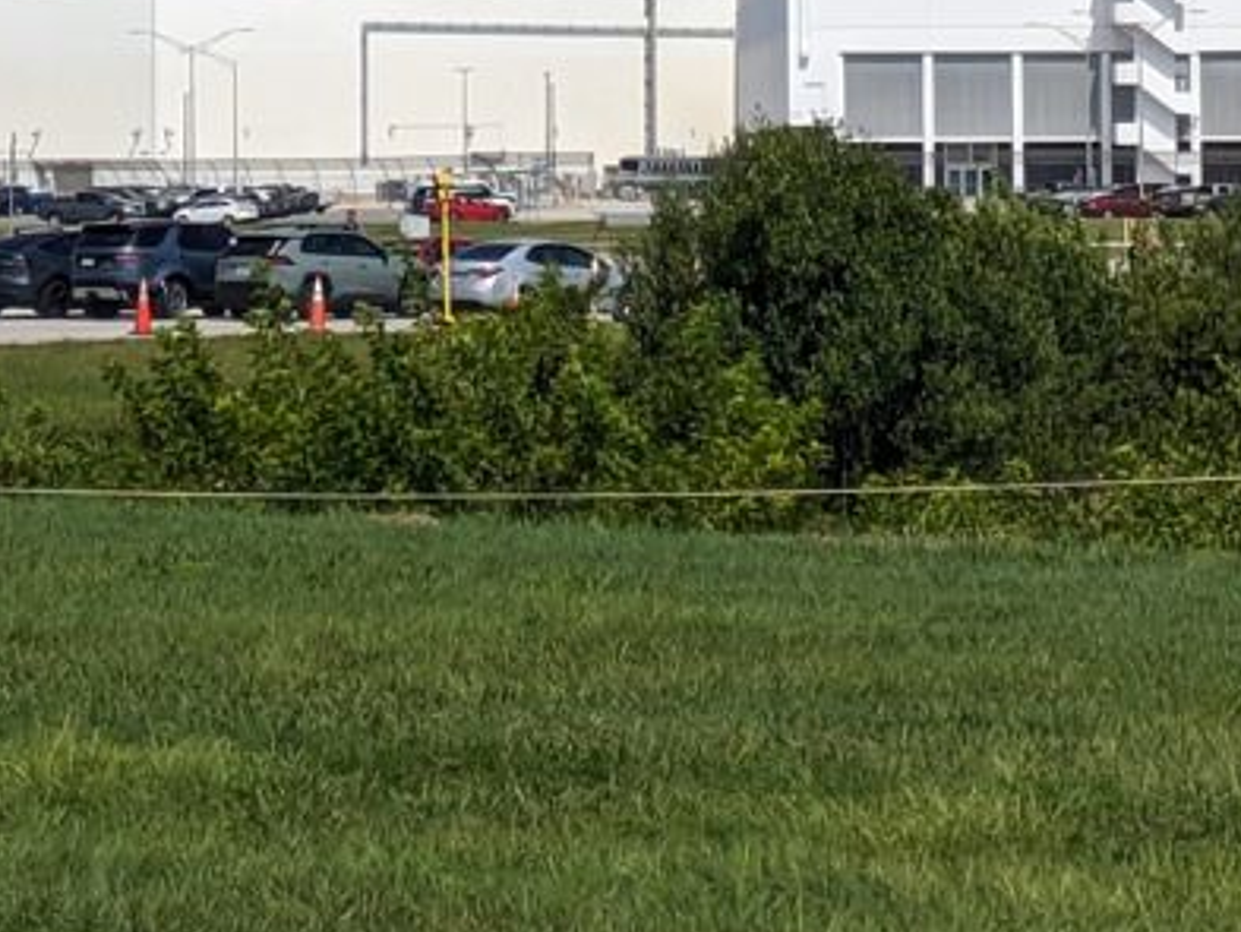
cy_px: -513
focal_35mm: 192
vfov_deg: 7.6
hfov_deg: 10.3
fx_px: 6885
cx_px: 682
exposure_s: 1/4651
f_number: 1.89
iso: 49
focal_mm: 5.43
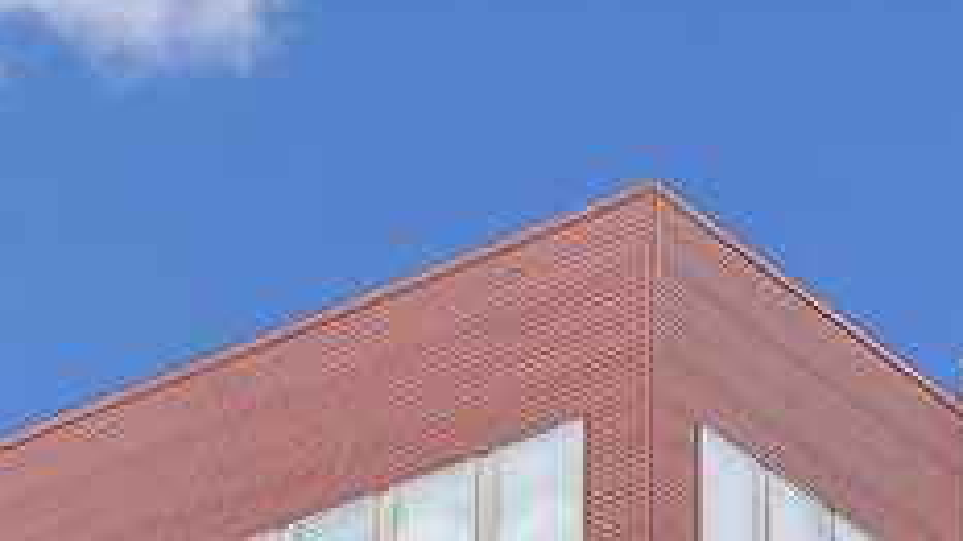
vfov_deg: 7.0
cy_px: 1443
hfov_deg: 13.2
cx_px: 58
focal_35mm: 161
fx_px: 4111
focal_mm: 28
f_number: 7.1
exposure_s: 1/2000
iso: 400
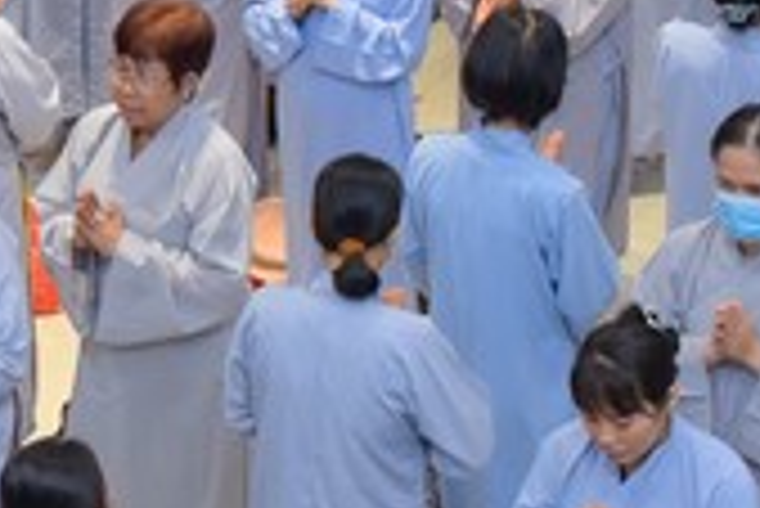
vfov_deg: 7.2
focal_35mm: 192
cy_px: 133
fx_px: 4057
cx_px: 189
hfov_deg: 10.7
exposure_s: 1/100
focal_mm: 50
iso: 1250
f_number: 5.6
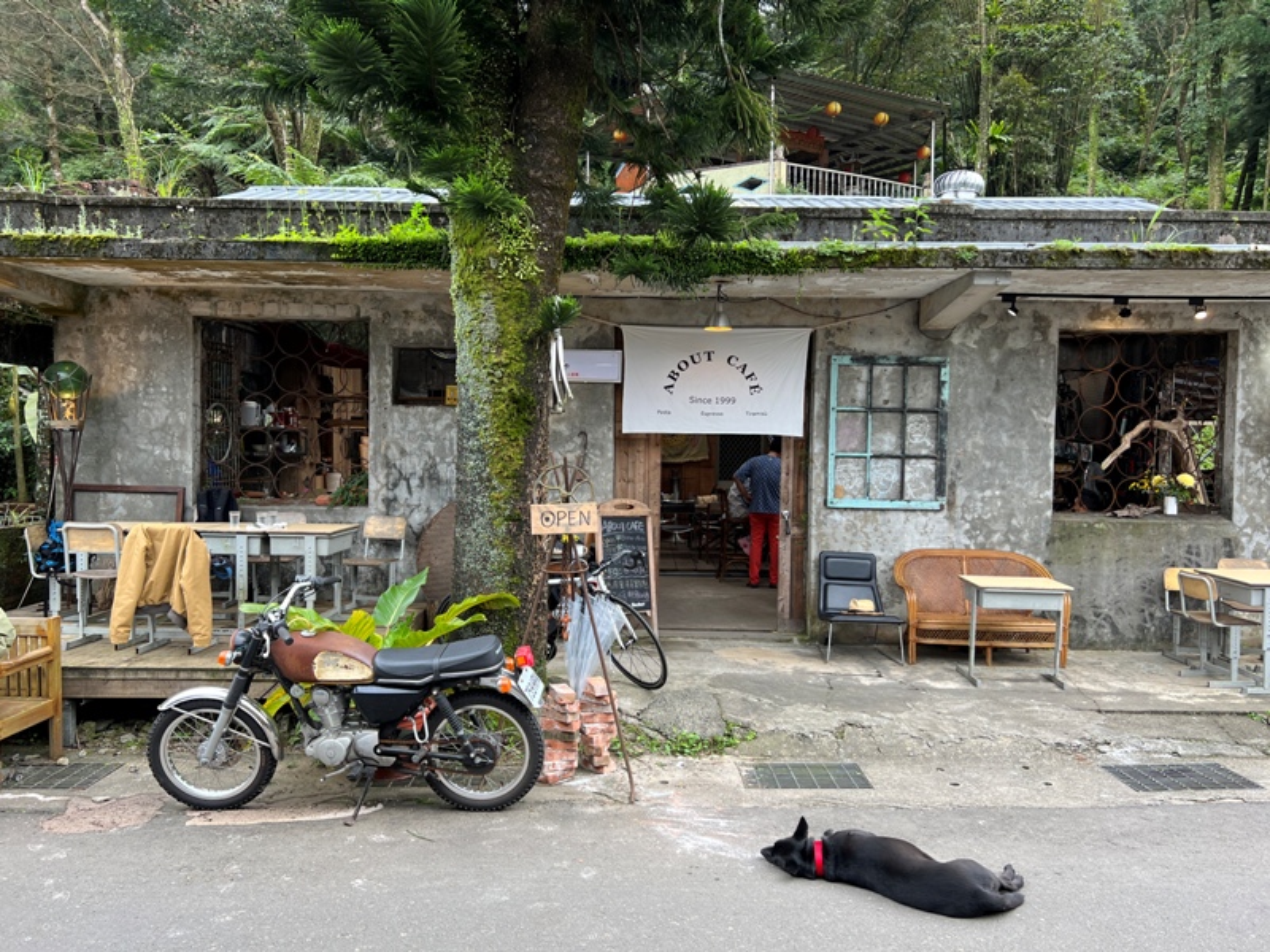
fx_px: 954
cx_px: 635
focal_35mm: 26
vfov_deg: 53.1
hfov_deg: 67.3
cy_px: 476
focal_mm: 5.7
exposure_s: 1/402
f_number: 1.5
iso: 50
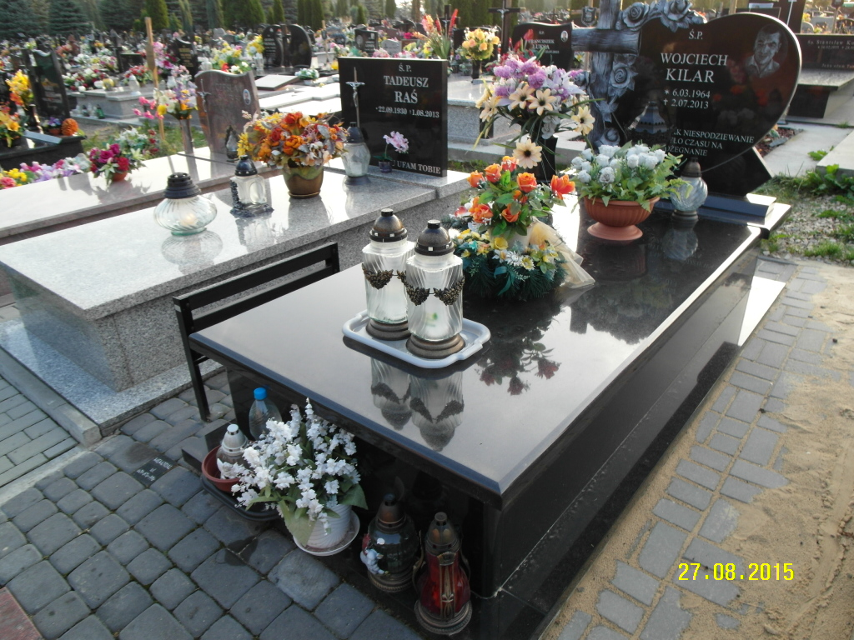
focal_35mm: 24
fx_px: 592
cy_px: 320
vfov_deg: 56.8
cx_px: 427
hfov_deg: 71.6
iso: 100
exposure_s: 1/45
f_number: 3.4
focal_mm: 5.2
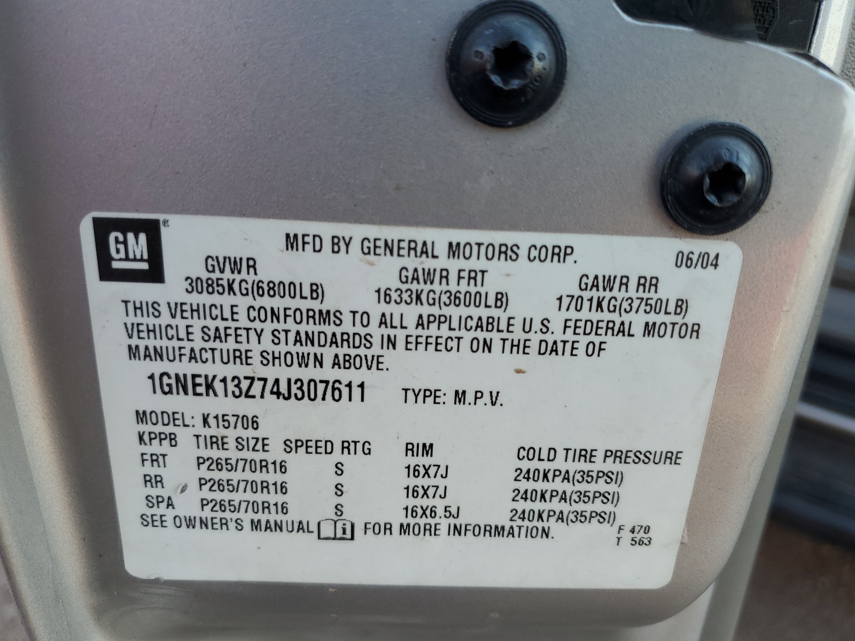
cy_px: 320
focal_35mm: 26
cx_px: 428
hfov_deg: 67.3
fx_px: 642
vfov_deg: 53.1
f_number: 1.5
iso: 50
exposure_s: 1/294
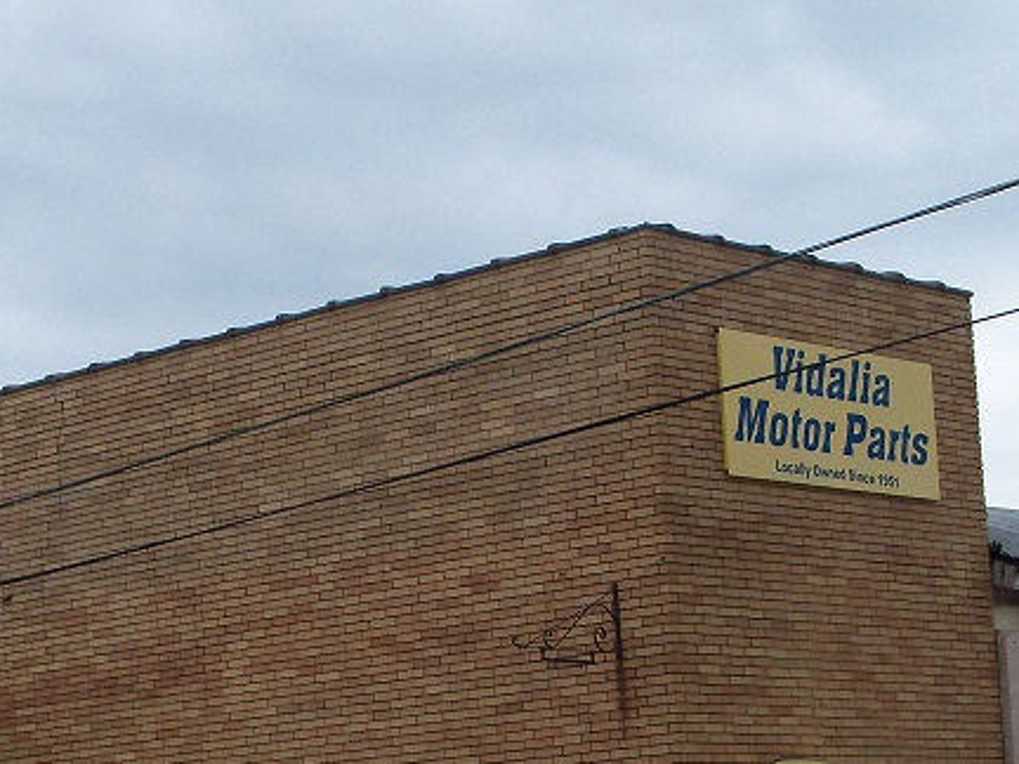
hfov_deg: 18.2
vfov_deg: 13.6
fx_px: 3179
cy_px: 641
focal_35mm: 108
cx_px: 443
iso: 80
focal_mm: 8.3
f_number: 3.2
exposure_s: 1/400
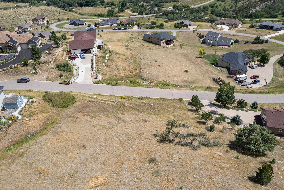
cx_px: 150
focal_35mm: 24
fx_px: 189
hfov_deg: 73.7
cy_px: 100
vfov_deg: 53.1
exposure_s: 1/1600
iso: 100
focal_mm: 8.38
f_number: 2.8
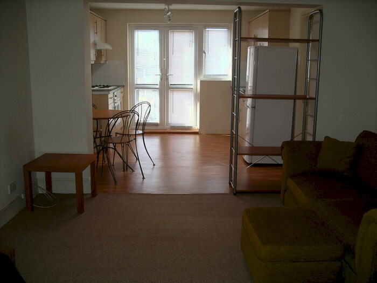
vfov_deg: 38.7
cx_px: 188
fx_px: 403
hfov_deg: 50.1
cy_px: 142
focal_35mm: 37
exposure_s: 1/100
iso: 64
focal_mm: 7.8
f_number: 2.8
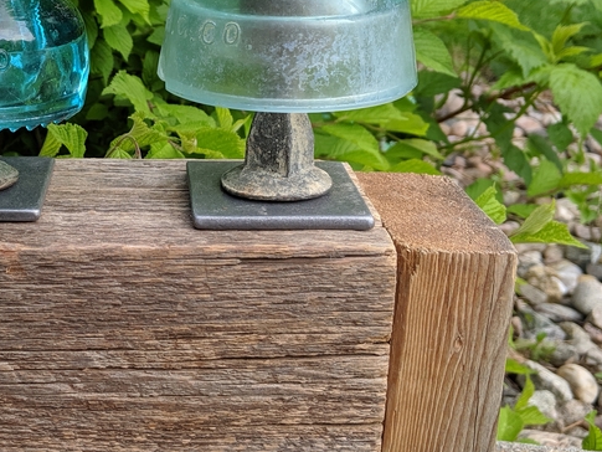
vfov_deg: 25.6
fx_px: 992
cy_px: 170
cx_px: 83
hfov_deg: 32.4
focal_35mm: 57
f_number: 1.8
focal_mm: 4.44
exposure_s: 1/84.7
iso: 55
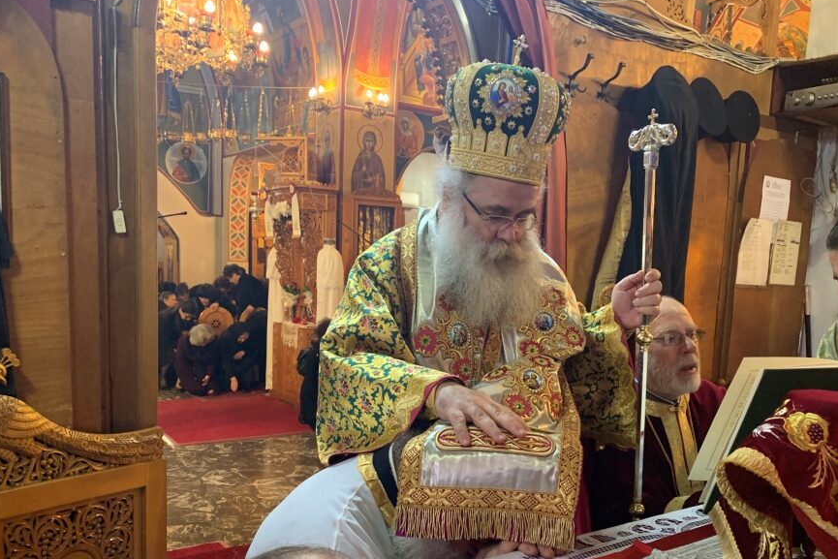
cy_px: 357
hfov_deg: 58.5
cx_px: 475
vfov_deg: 40.8
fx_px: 745
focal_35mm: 32
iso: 400
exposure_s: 1/33
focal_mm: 4.25
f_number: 1.8
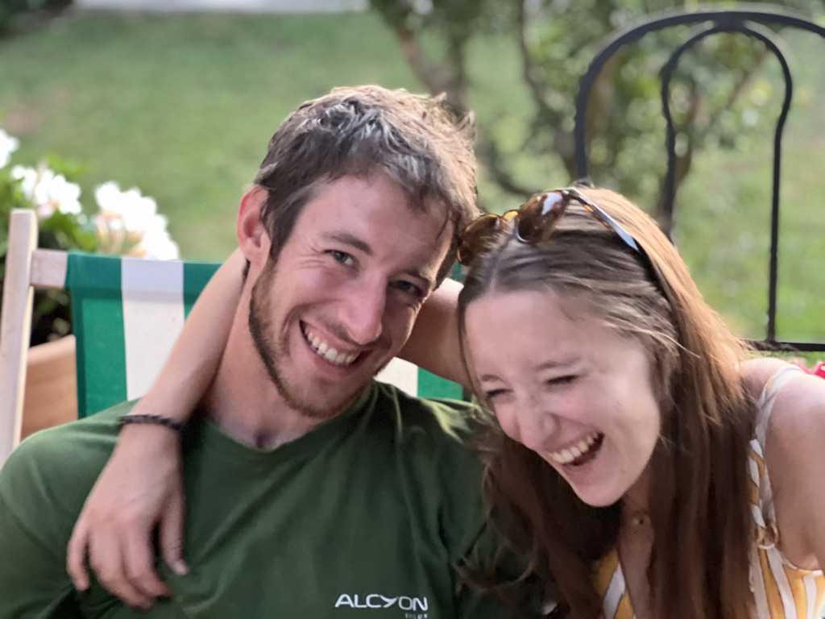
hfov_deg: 25.3
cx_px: 412
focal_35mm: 77
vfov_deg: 19.1
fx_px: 1835
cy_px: 310
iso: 1000
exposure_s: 1/15
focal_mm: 9
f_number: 2.8
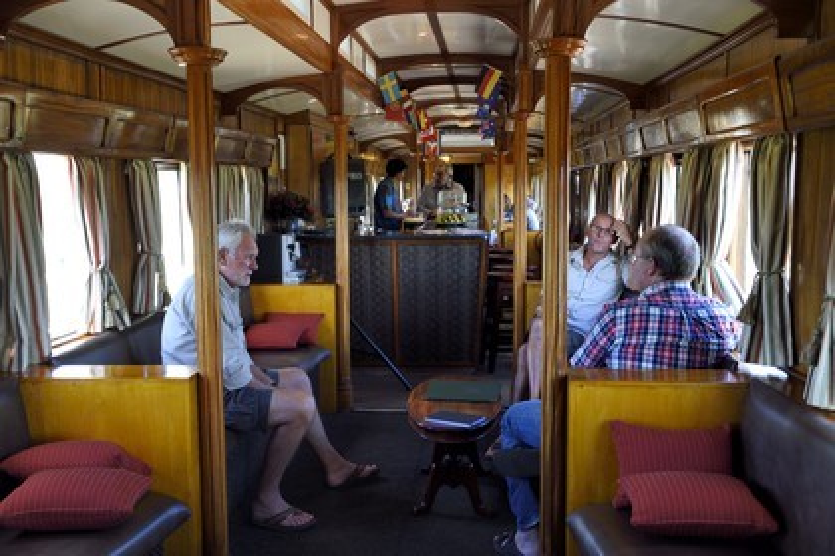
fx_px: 881
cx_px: 418
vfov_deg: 35.1
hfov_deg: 50.7
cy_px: 278
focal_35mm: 38
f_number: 6.3
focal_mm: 38
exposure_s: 1/100
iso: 1000
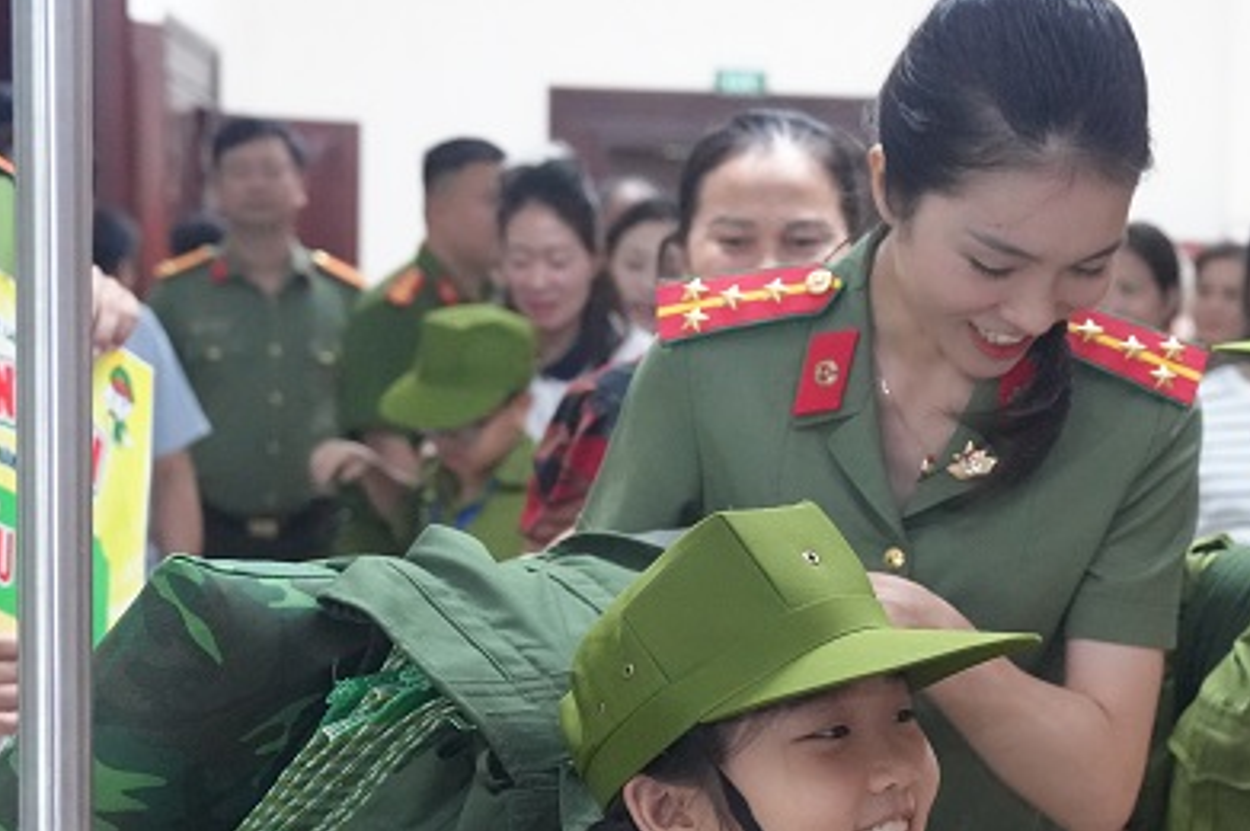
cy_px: 833
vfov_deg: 12.6
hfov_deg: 18.8
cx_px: 1090
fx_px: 3712
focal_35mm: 107
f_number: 4
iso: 5000
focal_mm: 38
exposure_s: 1/160
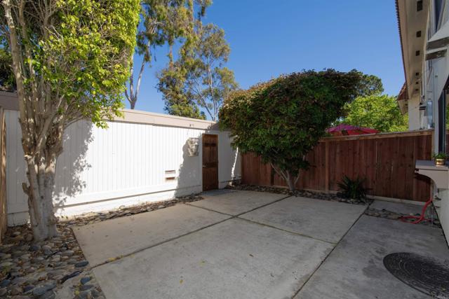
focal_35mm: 16
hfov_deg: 96.7
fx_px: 200
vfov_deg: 73.8
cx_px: 224
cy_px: 150
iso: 320
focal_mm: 16
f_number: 11
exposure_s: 1/250
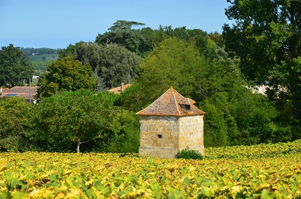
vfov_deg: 10.7
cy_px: 100
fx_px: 1064
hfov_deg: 16.1
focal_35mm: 128
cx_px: 150
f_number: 11
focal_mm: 85
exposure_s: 1/160
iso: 100
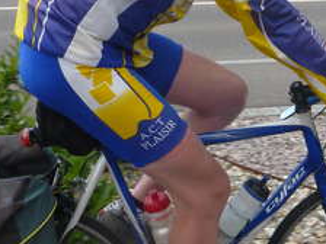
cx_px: 233
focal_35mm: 67
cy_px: 71
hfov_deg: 28.7
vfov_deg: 21.8
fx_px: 631
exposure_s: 1/400
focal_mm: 4.1
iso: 80
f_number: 4
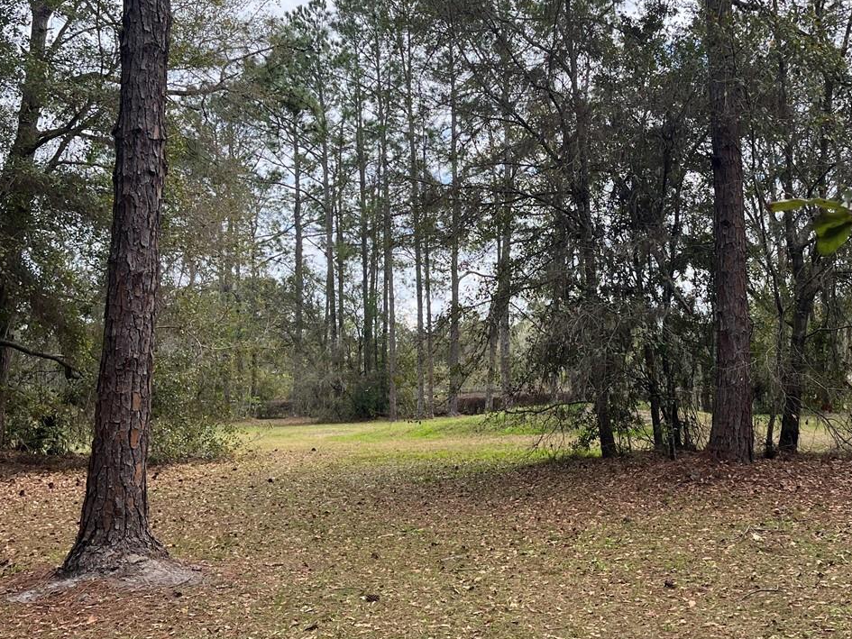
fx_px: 1083
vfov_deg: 32.8
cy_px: 263
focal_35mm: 44
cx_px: 577
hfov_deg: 42.3
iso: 50
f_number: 1.6
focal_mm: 5.1
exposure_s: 1/1000
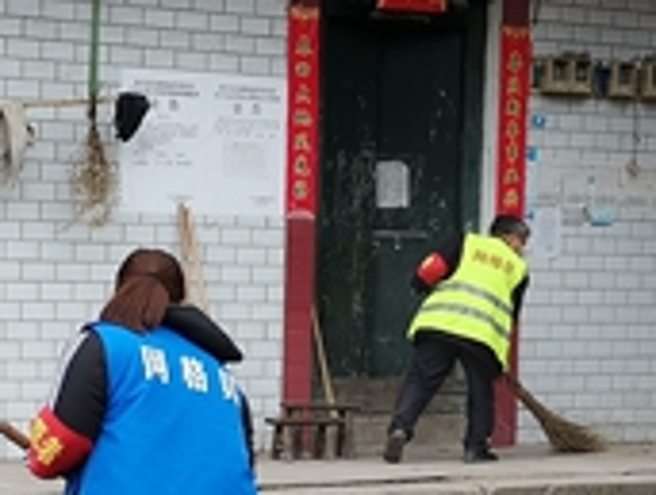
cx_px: 96
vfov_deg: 13.1
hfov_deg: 17.3
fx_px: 2127
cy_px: 522
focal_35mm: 112
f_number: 1.8
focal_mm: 5.5
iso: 50
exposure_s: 1/240
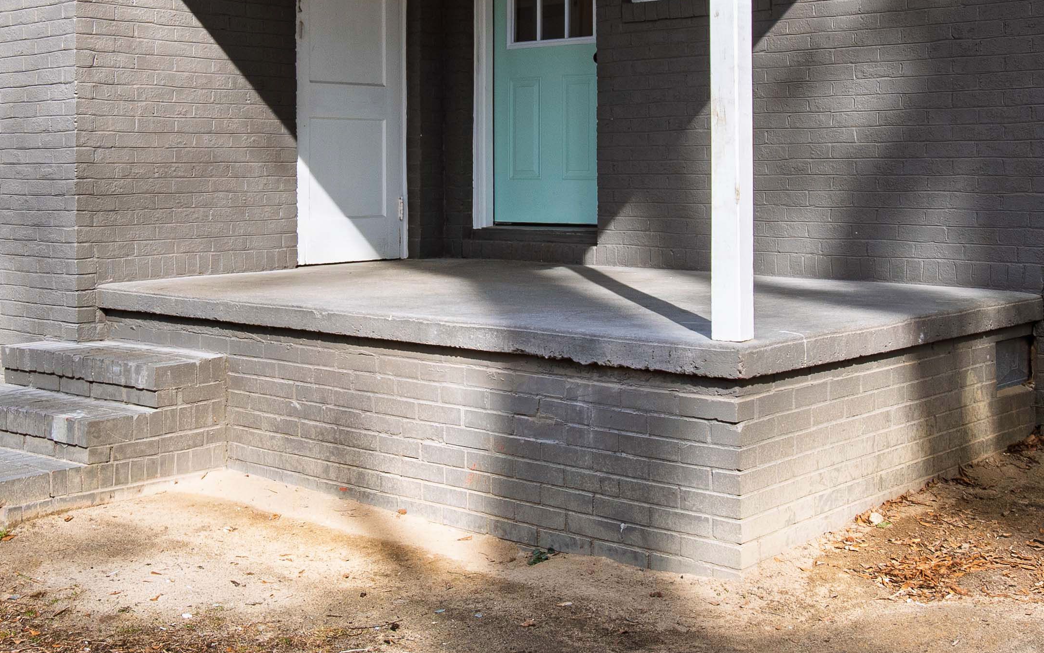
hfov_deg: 39.2
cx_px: 432
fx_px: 1460
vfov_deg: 24.9
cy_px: 151
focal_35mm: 51
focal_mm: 13
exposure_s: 1/100
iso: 100
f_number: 8
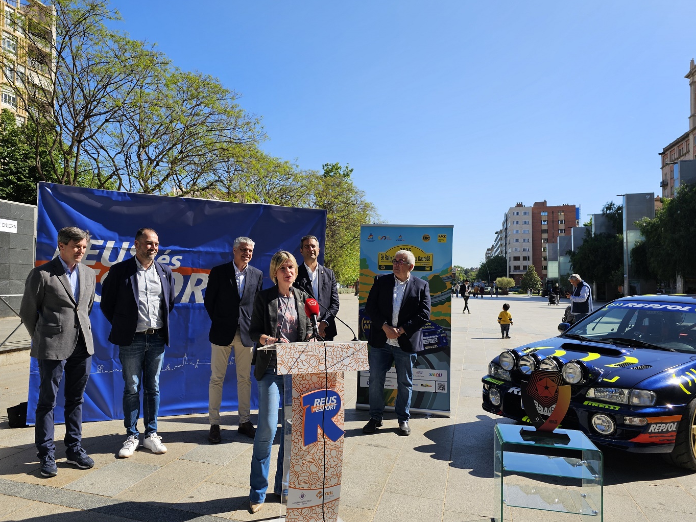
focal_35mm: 27
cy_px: 271
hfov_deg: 64.9
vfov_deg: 51.3
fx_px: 543
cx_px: 289
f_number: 1.7
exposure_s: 1/614
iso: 10
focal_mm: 6.3
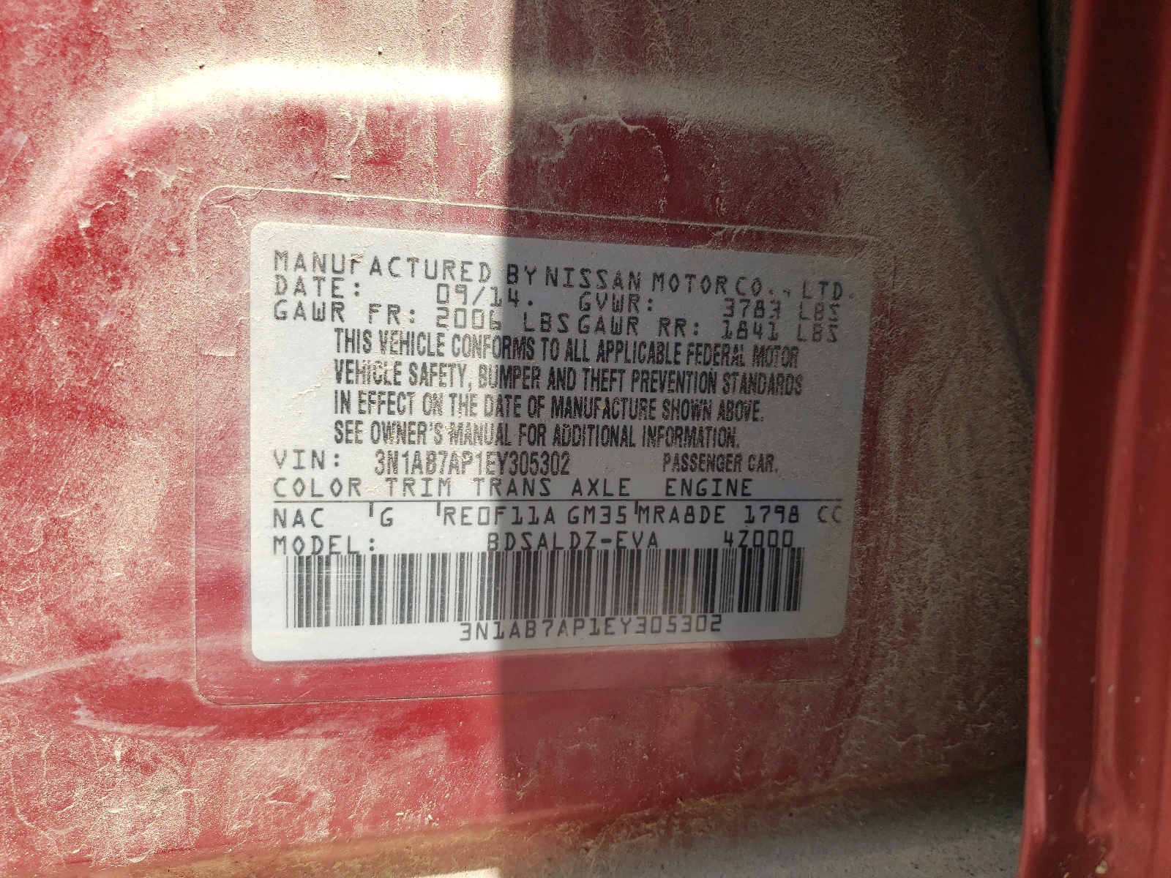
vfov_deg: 53.1
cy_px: 439
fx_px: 880
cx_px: 586
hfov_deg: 67.3
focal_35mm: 26
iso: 50
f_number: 1.5
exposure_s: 1/769
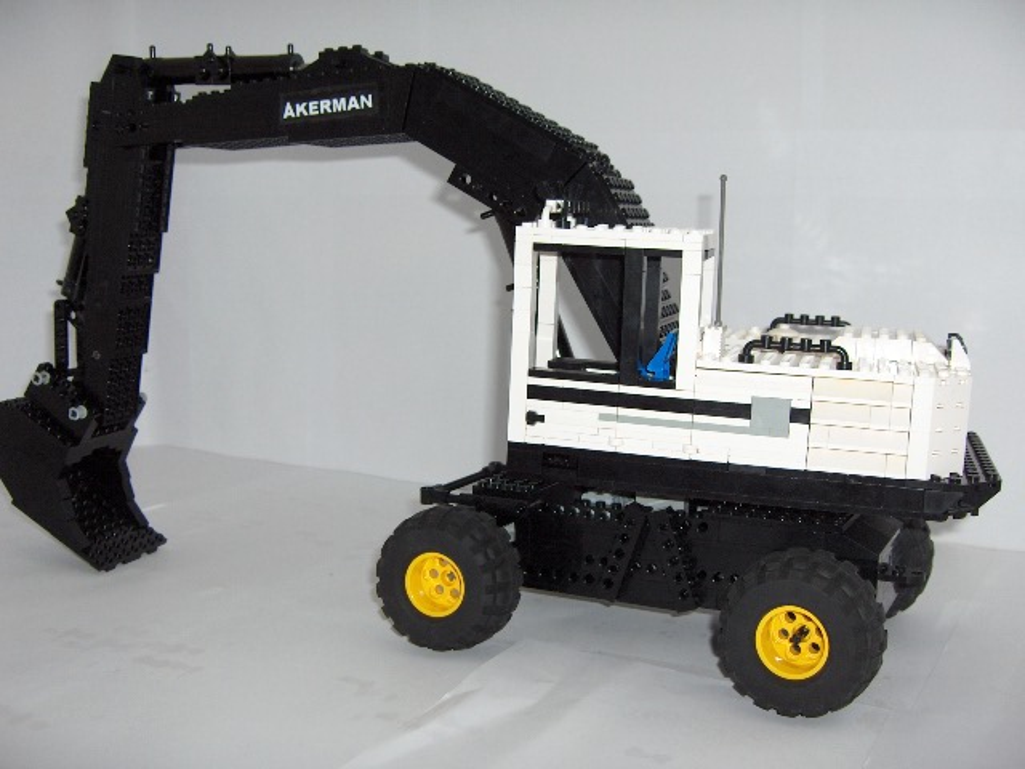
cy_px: 384
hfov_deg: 47.9
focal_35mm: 39
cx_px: 512
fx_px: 1155
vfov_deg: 36.8
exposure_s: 1/60
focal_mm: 8
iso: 100
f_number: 2.8
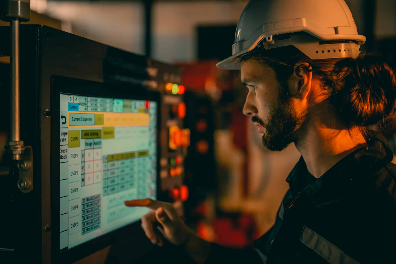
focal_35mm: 50
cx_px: 198
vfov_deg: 27.0
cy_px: 132
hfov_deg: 39.6
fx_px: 550
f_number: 1.8
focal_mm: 50
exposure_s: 1/200
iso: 1000
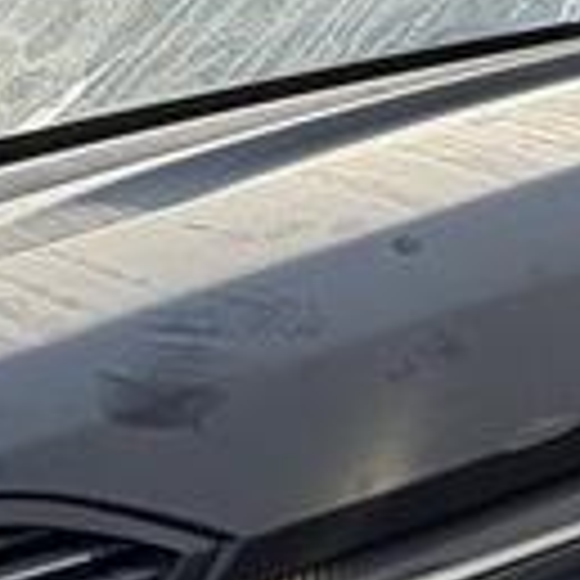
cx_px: 1380
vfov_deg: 20.2
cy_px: 238
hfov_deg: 14.1
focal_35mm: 86
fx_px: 1630
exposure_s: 1/347
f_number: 2.2
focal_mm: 2.22
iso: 50
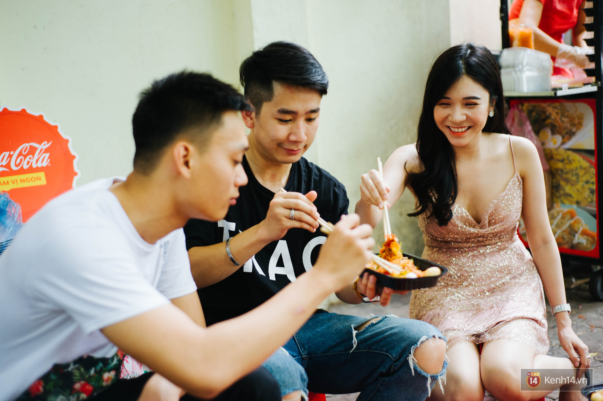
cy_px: 200
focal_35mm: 50
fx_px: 837
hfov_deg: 39.6
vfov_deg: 27.0
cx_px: 302
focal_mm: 50
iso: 1000
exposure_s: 1/160
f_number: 2.2
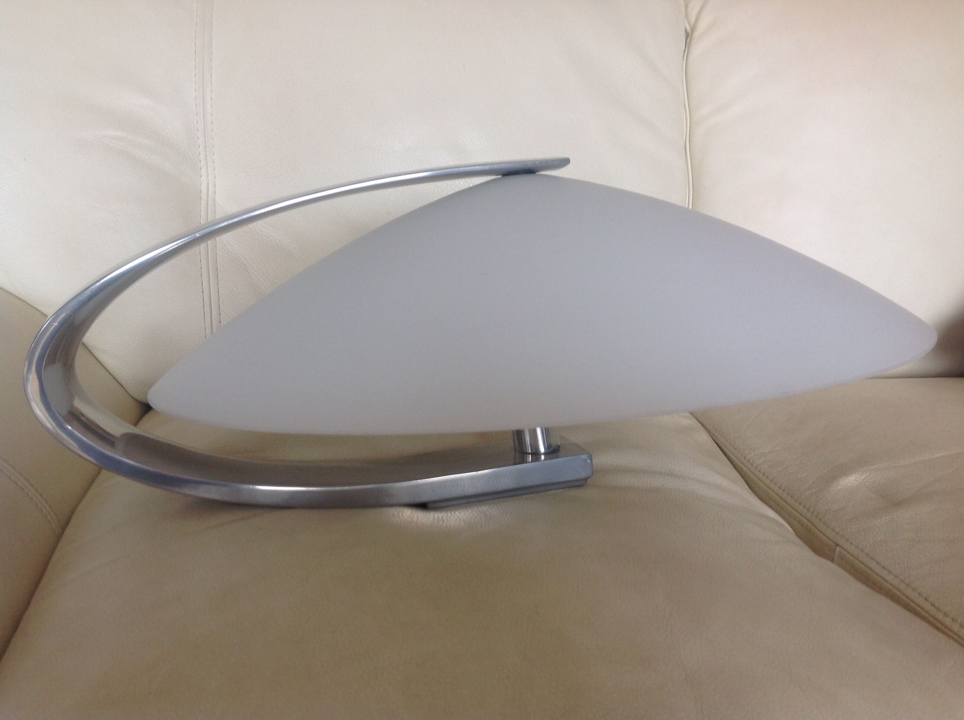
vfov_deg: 40.6
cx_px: 482
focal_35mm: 35
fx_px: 973
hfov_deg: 52.7
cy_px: 360
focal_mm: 4.28
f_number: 2.4
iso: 50
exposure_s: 1/20
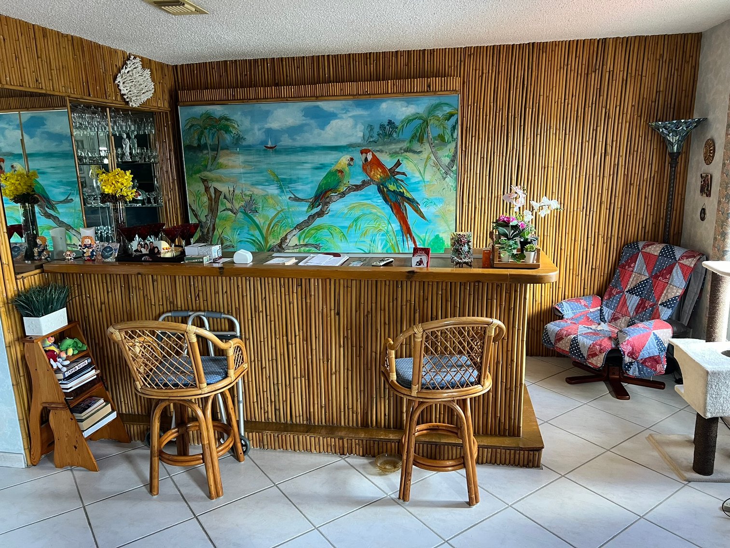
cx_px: 365
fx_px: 548
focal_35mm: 26
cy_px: 274
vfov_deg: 53.1
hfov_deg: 67.3
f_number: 1.5
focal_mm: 5.7
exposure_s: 1/60
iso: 200
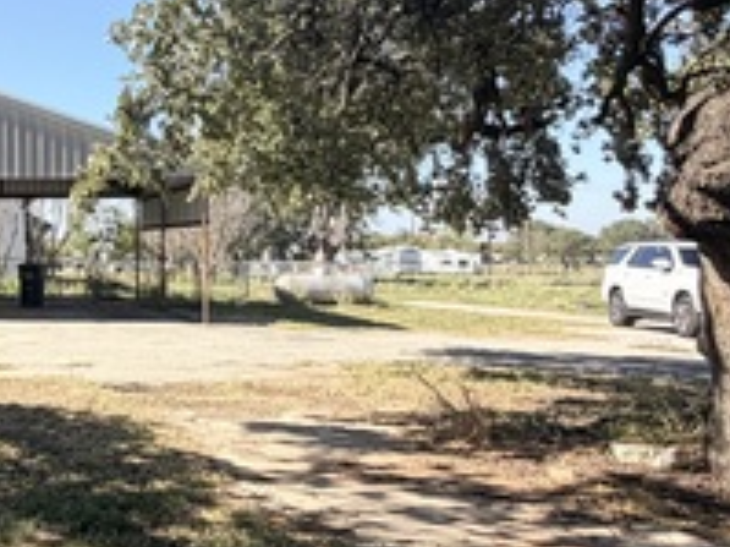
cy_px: 206
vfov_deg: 32.0
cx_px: -81
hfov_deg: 35.7
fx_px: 948
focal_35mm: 45
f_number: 2.2
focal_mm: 2.22
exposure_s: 1/701
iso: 40
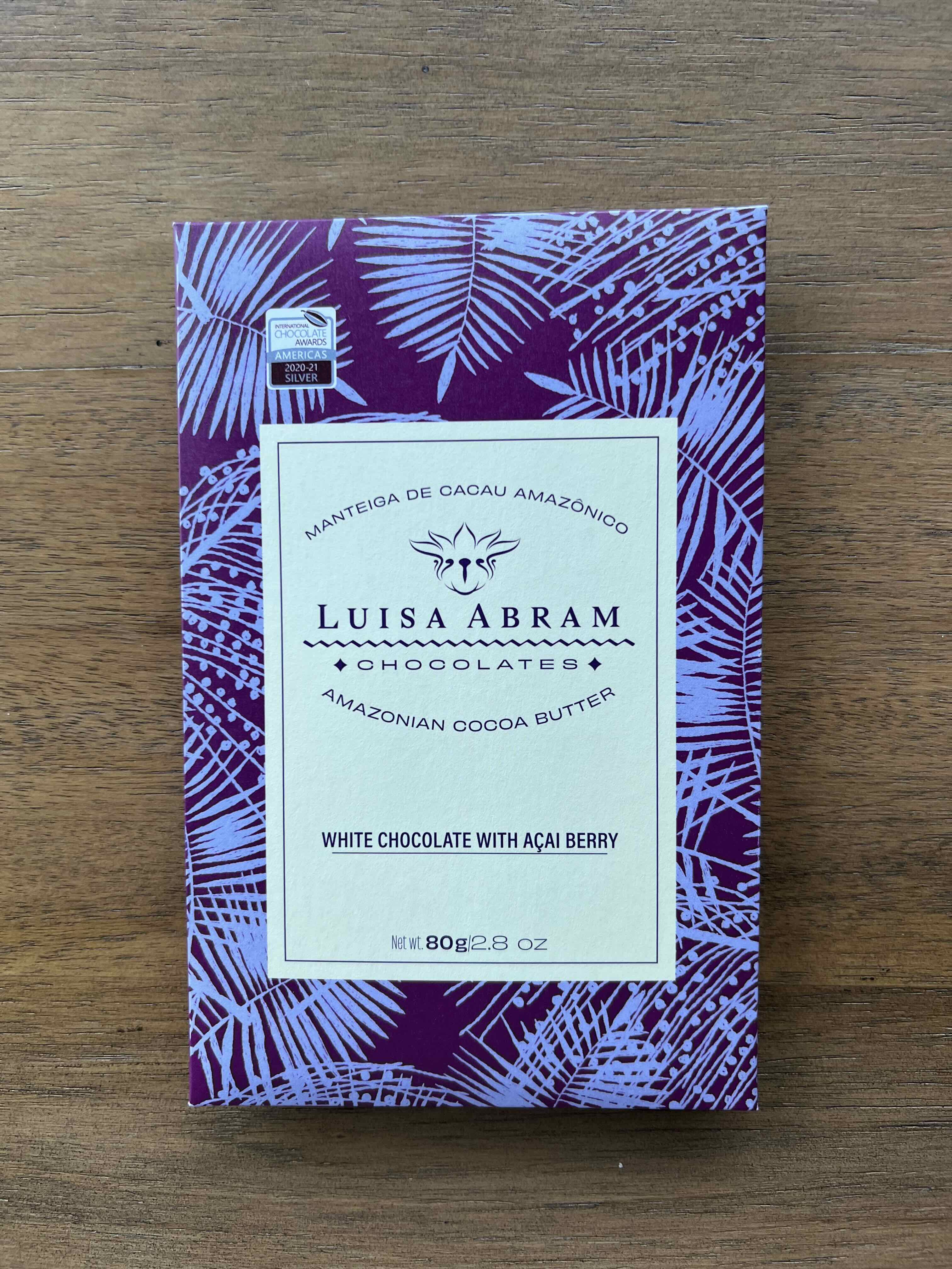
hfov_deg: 53.1
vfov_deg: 67.3
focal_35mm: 26
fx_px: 953
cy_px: 634
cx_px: 476
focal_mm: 5.7
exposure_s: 1/121
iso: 80
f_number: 1.5
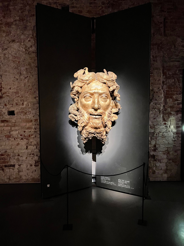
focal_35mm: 26
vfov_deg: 67.3
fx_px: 184
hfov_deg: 53.1
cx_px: 92
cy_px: 123
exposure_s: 1/27
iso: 1000
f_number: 1.5
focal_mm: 5.7
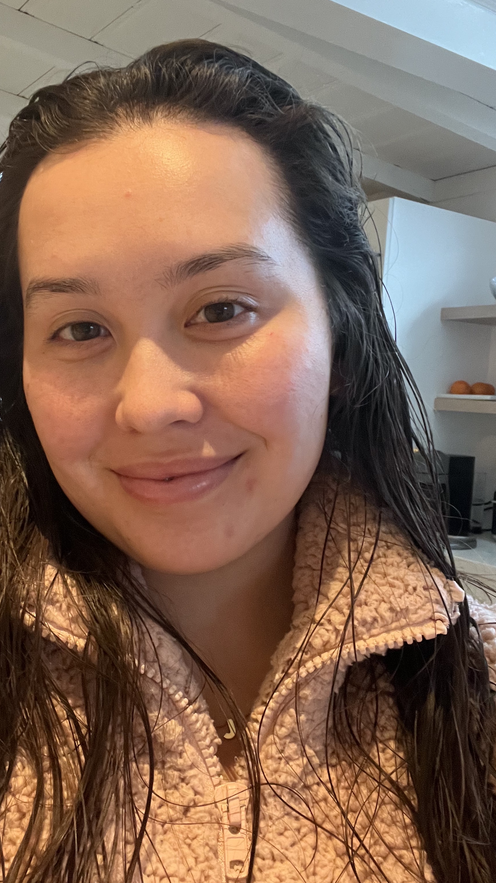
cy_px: 440
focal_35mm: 33
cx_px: 199
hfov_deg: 35.5
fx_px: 772
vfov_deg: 59.5
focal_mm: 2.71
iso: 640
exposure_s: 1/30
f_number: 2.2
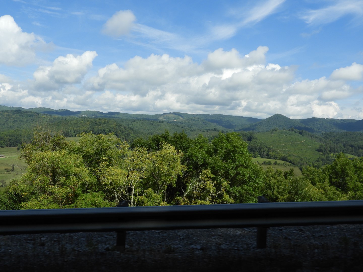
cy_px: 136
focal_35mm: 30
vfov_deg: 46.8
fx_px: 315
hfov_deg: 60.0
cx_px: 182
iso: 100
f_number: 3.5
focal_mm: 5.4
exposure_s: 1/1250
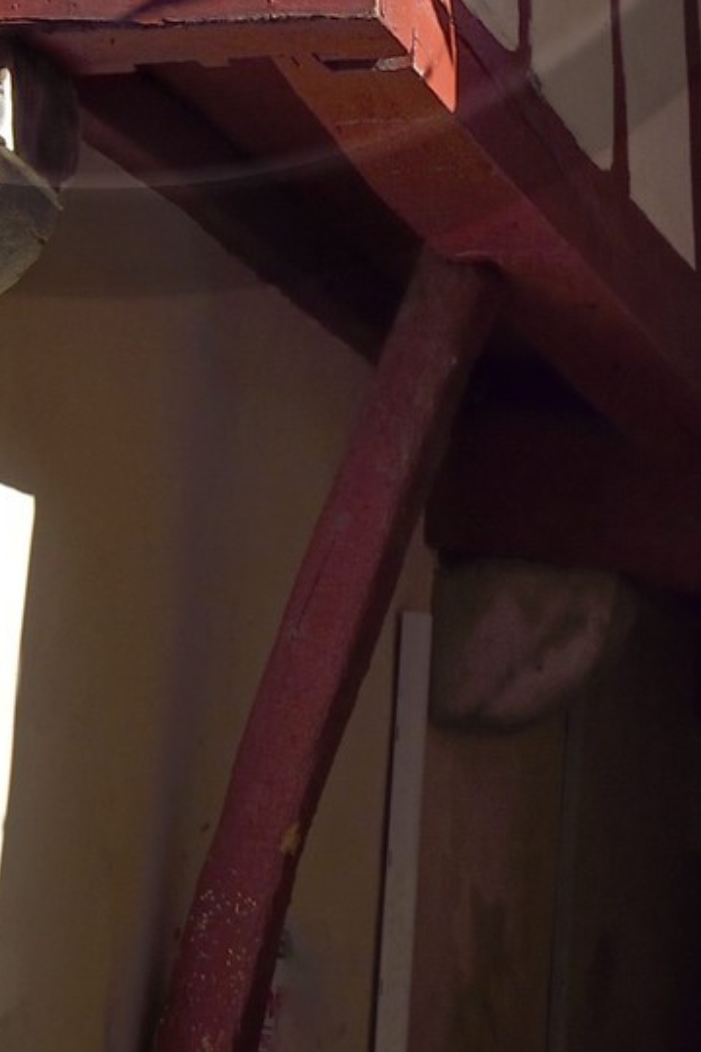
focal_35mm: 107
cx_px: 100
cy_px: -618
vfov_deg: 16.9
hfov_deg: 12.7
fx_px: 3127
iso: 400
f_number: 14
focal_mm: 24
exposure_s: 1/250
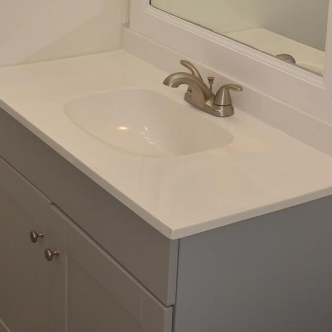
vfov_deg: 20.7
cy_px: -1
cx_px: 122
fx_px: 879
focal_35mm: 81
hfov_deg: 21.3
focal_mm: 18
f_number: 3.5
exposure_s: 1/160
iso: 200
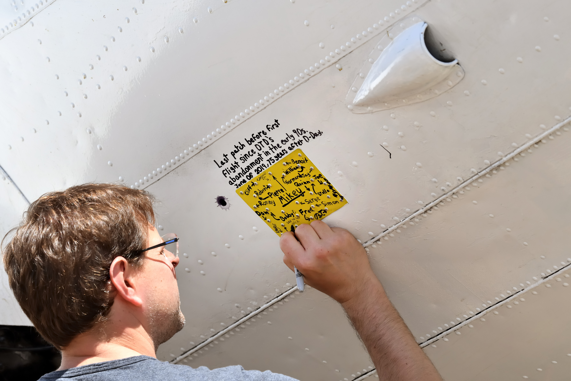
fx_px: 2974
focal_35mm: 188
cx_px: 286
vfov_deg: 7.3
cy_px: 190
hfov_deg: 11.0
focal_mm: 125
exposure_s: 1/1600
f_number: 5.6
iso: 400
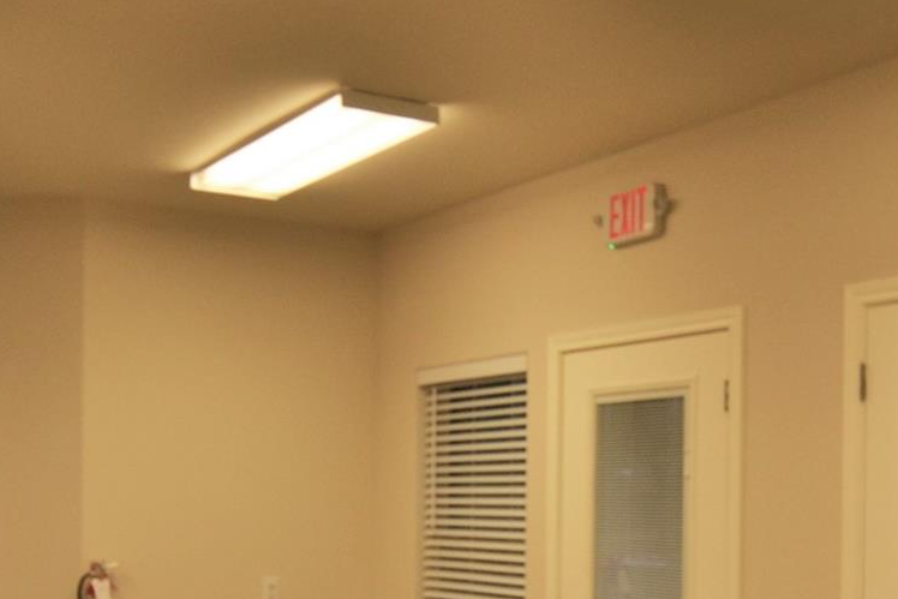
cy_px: 532
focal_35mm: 53
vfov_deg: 24.7
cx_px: 406
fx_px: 1331
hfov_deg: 37.2
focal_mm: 13
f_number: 5.6
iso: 360
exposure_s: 1/125
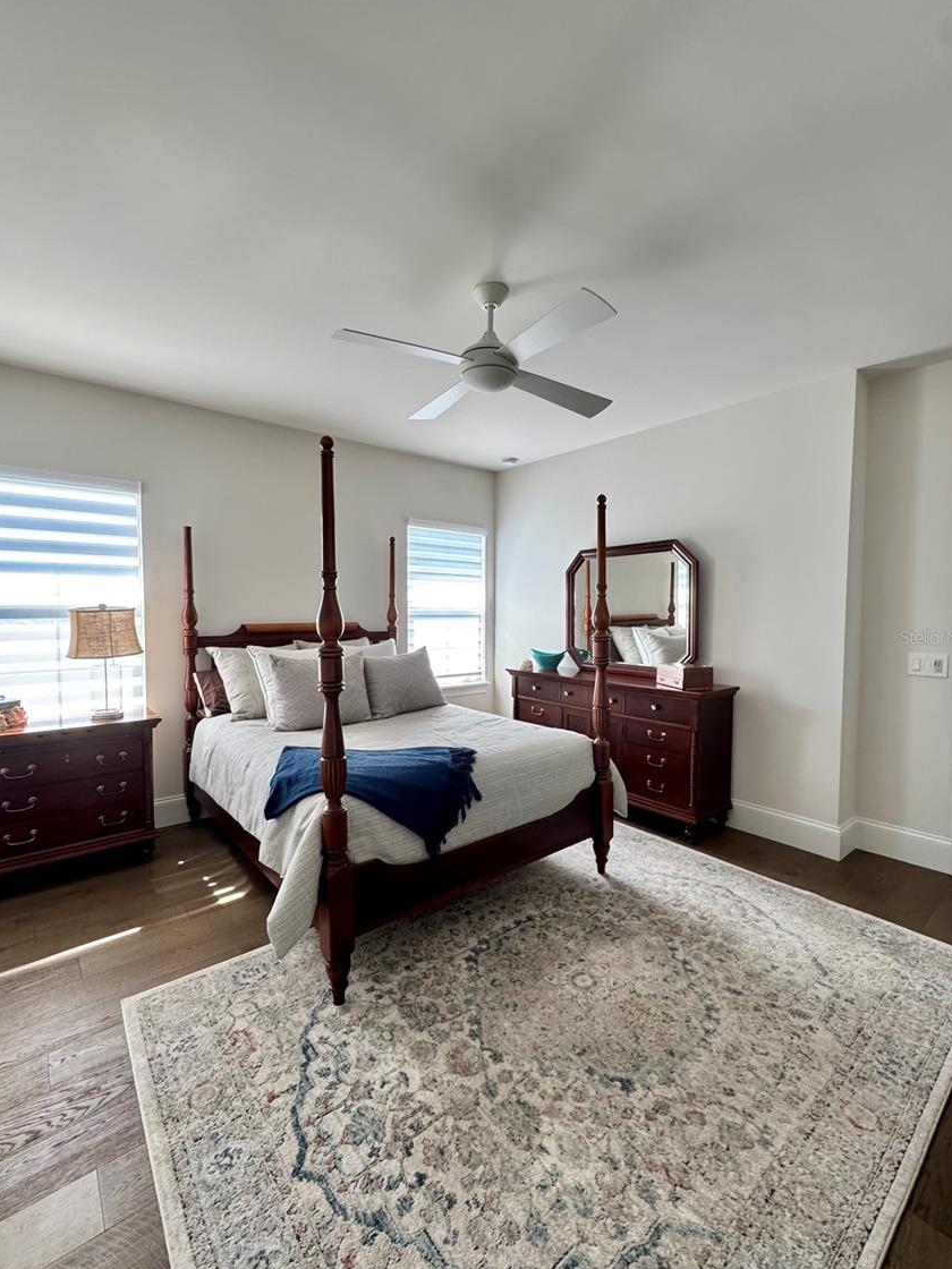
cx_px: 470
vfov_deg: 98.2
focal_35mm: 15
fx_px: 550
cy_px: 637
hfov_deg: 81.7
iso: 320
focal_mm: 2.22
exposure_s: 1/75
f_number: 2.2
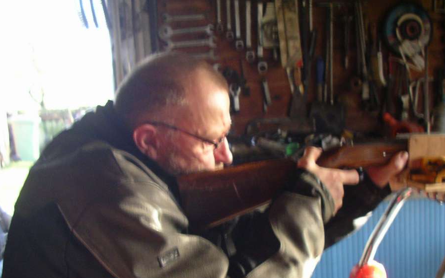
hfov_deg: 36.2
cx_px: 253
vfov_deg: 22.7
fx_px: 679
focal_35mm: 56
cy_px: 237
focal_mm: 5.7
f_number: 2.8
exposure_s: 1/8
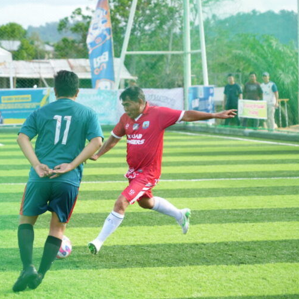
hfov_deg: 9.8
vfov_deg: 9.8
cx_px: 98
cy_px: 150
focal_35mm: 178
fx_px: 1739
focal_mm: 139
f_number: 6.3
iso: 500
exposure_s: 1/400
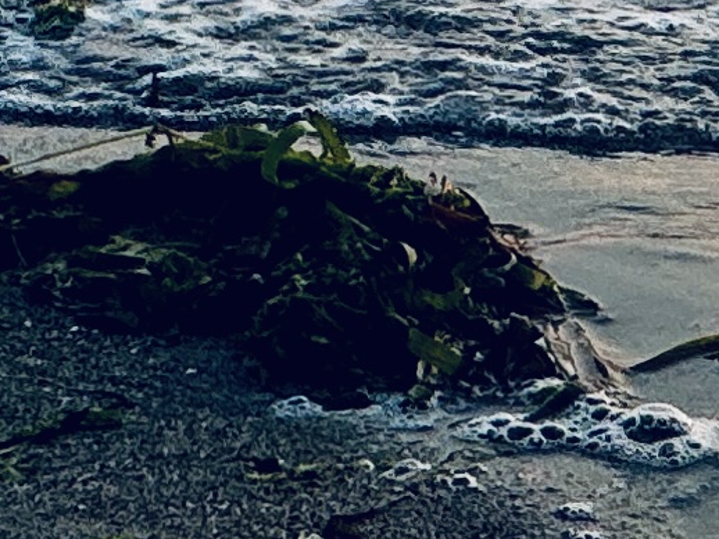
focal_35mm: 109
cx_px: 1033
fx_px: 2263
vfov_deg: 11.4
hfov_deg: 16.6
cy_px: -727
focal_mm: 2.22
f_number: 2.2
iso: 50
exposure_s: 1/756
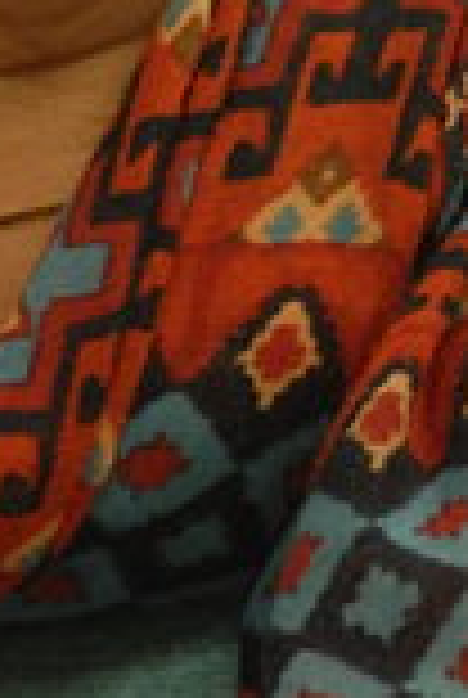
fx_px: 20286
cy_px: -279
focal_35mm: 1045
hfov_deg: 1.3
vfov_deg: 2.0
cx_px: -9
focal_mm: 180
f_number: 2.8
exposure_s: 1/80
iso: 640
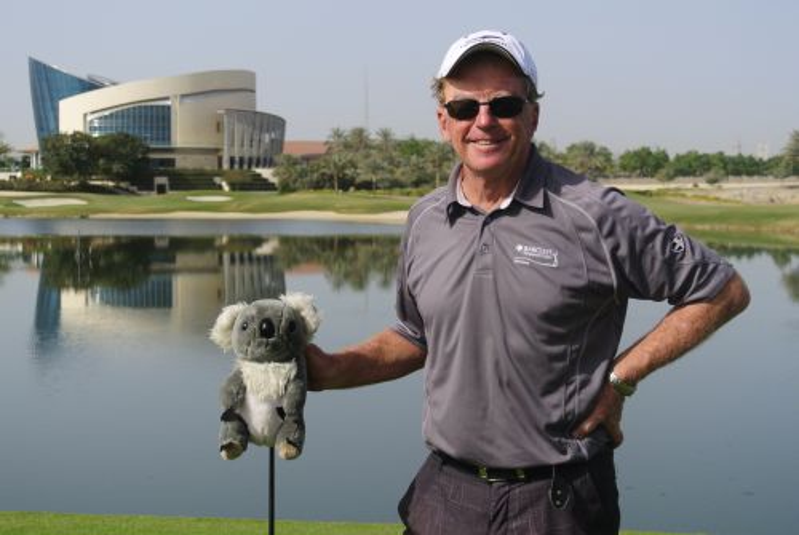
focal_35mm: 74
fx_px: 1645
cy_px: 268
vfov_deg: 18.5
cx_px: 400
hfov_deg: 27.3
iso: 100
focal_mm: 27.6
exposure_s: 1/640
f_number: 5.6
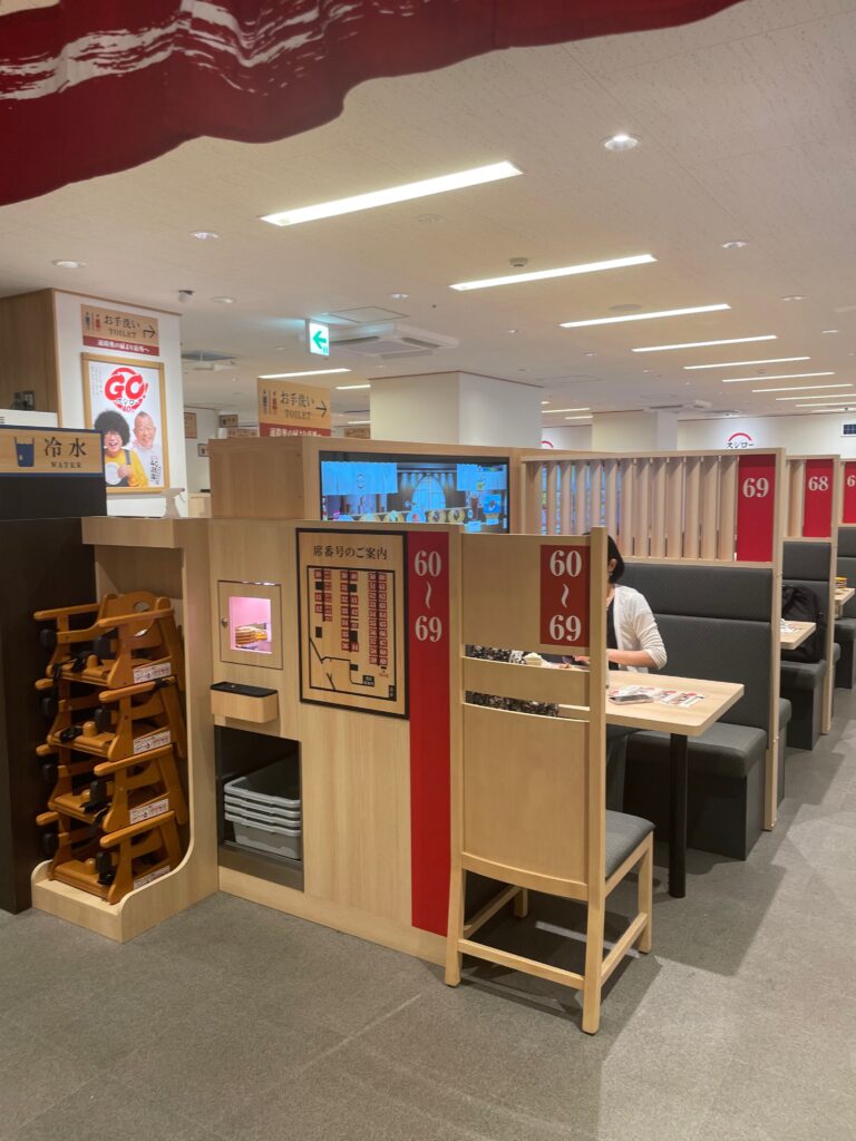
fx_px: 857
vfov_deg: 67.3
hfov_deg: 53.1
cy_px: 570
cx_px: 428
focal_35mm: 26
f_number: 1.6
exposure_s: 1/53
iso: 64
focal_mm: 4.2
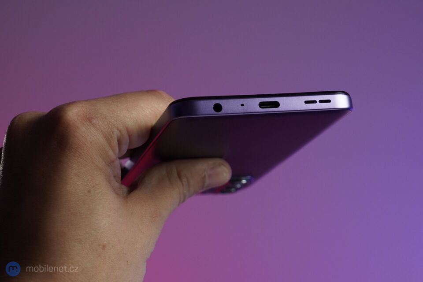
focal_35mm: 62
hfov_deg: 32.4
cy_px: 141
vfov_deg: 21.9
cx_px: 212
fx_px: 728
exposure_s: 1/160
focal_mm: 62
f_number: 9
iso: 1250
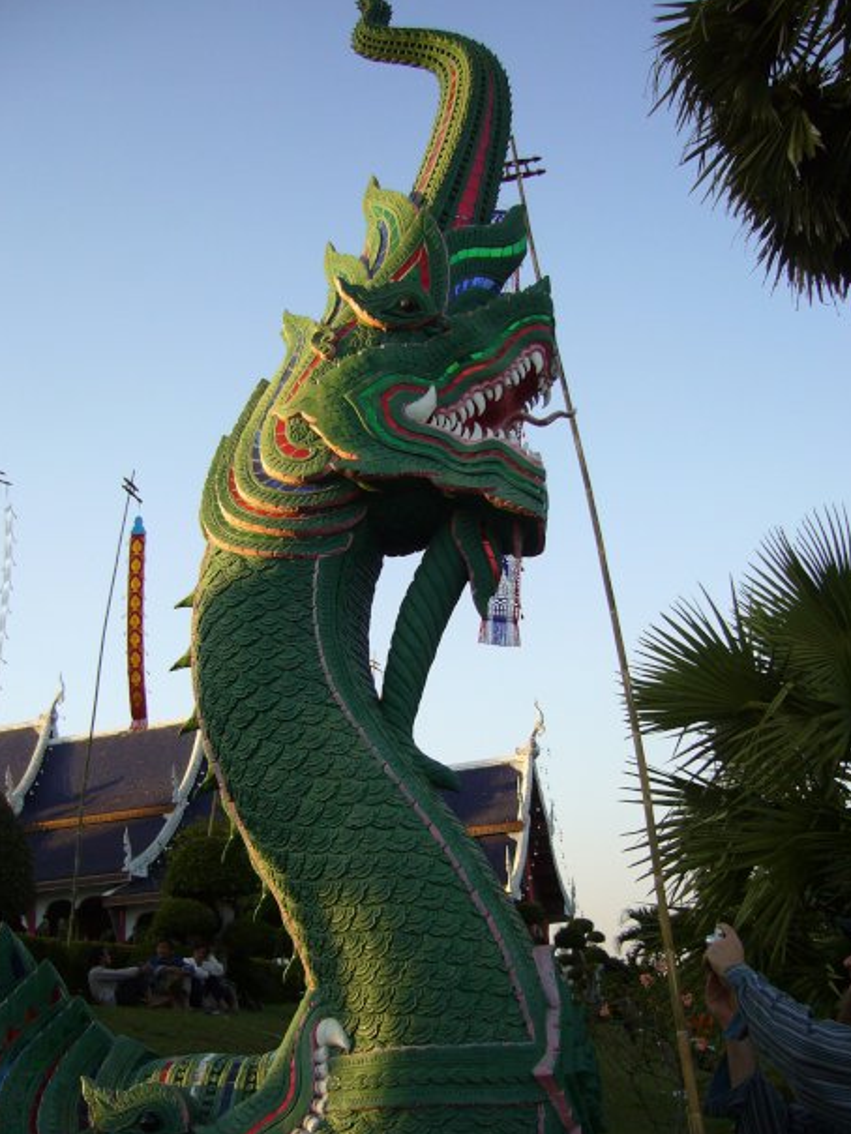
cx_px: 414
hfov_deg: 38.7
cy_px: 581
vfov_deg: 50.1
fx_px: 1212
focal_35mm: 37
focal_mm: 5.8
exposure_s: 1/400
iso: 100
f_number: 2.8
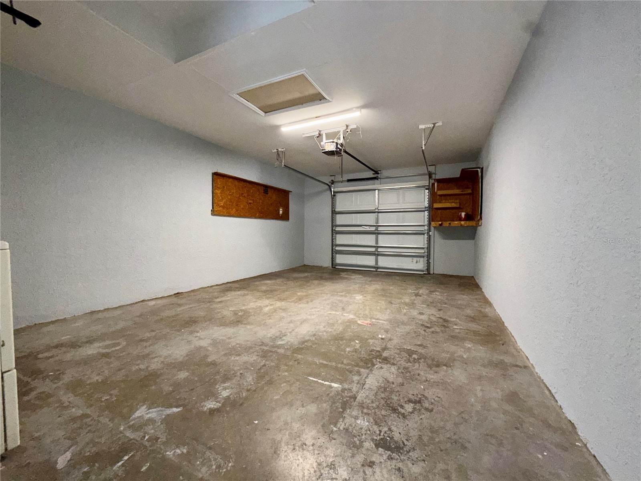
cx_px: 320
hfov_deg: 102.1
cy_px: 240
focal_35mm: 14
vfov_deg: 85.7
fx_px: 259
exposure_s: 1/60
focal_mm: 2.22
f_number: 2.2
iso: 160
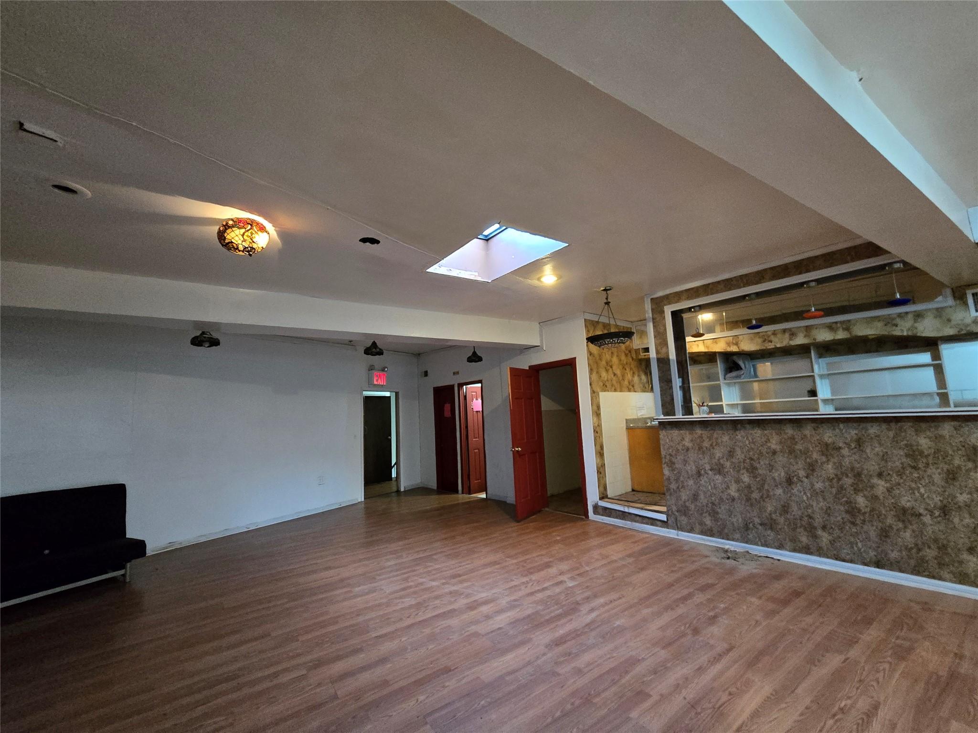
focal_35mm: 13
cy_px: 366
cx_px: 489
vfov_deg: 89.9
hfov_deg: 106.2
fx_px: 367
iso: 1250
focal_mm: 2.2
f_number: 2.2
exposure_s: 1/60
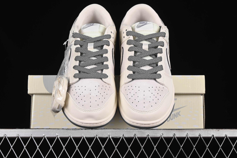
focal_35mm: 75
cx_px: 118
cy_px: 79
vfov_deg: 18.2
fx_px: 494
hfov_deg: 27.0
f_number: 8
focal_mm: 50
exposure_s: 1/80
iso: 160
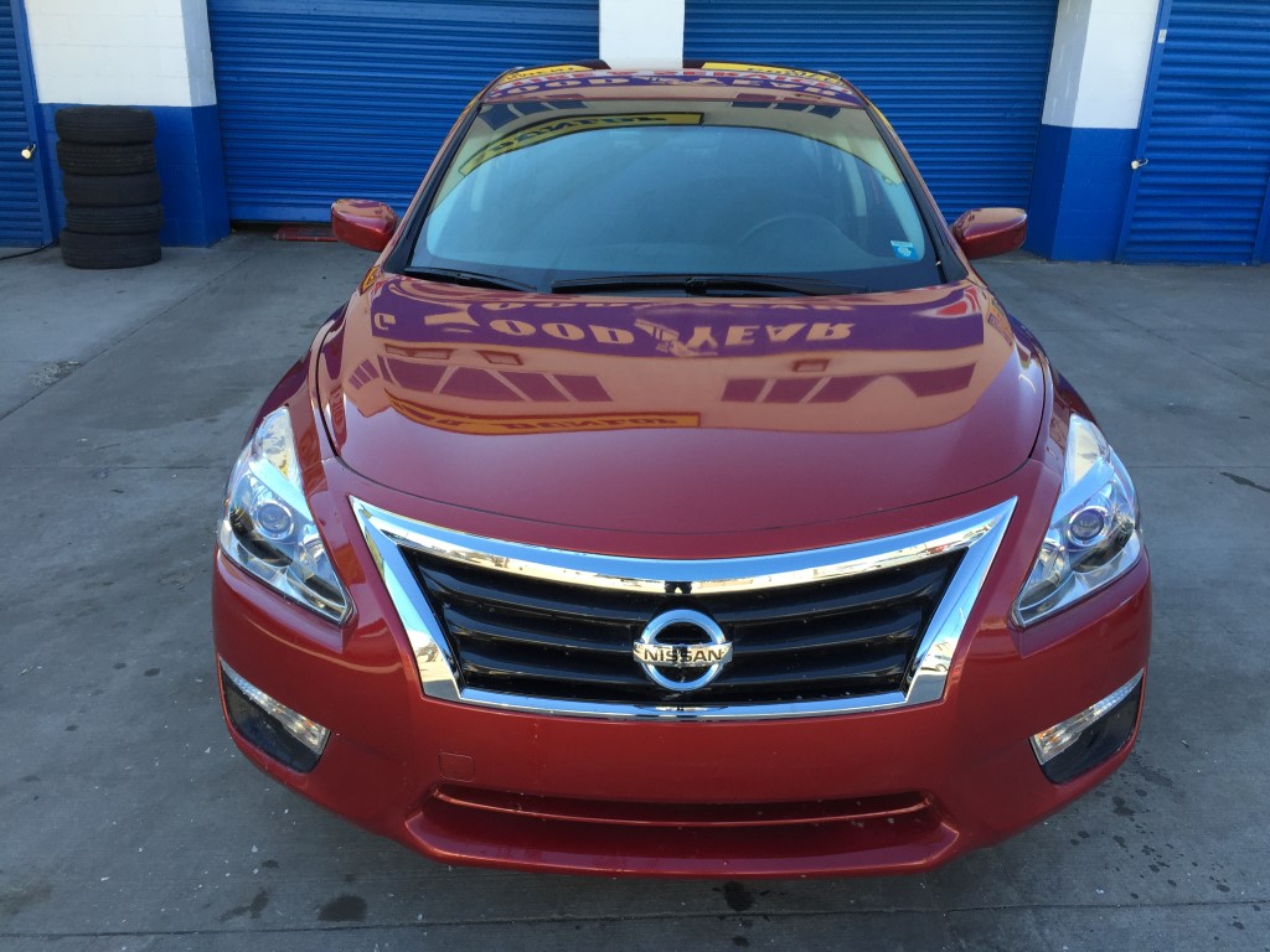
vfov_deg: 48.2
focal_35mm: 29
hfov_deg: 61.7
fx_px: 1064
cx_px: 635
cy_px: 476
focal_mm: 4.15
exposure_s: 1/286
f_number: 2.2
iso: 32
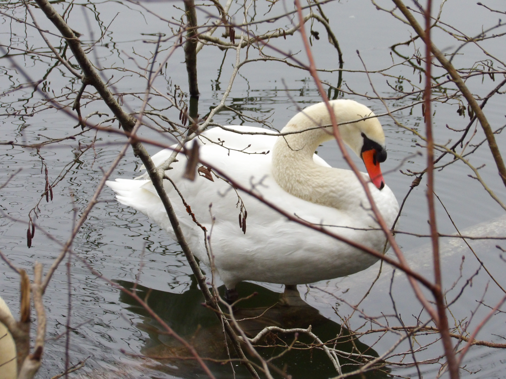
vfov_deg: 6.7
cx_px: 253
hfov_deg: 8.9
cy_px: 190
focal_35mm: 222
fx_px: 3245
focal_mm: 39.8
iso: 400
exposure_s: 1/73
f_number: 4.5
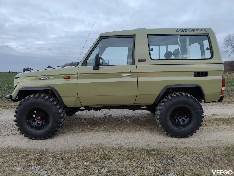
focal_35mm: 23
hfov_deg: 73.9
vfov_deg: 59.0
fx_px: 156
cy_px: 88
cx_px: 117
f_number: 1.8
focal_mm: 6.06
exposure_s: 1/66
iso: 160
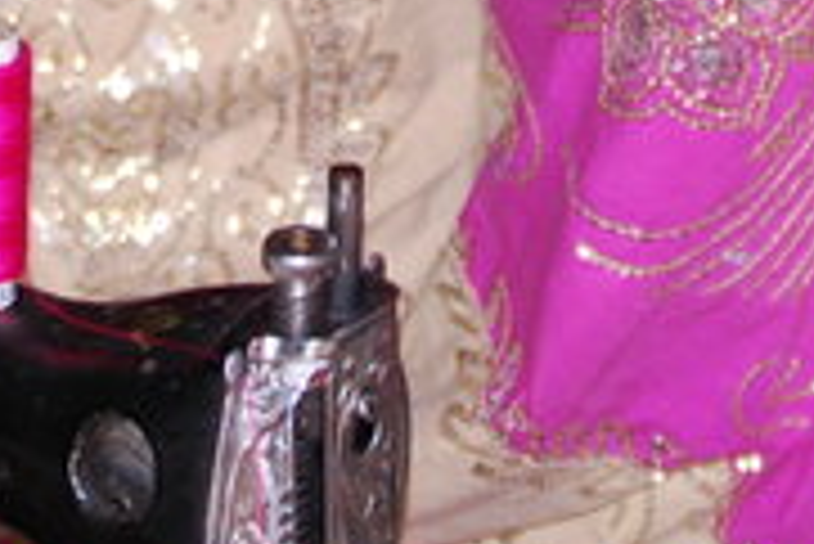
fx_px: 10541
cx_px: 310
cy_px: -438
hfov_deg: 4.4
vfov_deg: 2.9
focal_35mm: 466
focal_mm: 55
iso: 200
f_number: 4
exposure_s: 1/60
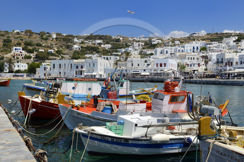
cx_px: 122
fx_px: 284
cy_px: 81
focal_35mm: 42
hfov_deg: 46.4
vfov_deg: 31.8
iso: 200
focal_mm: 42
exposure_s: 1/320
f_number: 13
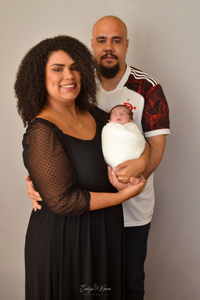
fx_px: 350
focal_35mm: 42
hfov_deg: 31.9
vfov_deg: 46.4
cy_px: 150
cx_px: 100
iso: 800
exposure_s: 1/200
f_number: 4.5
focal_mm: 28
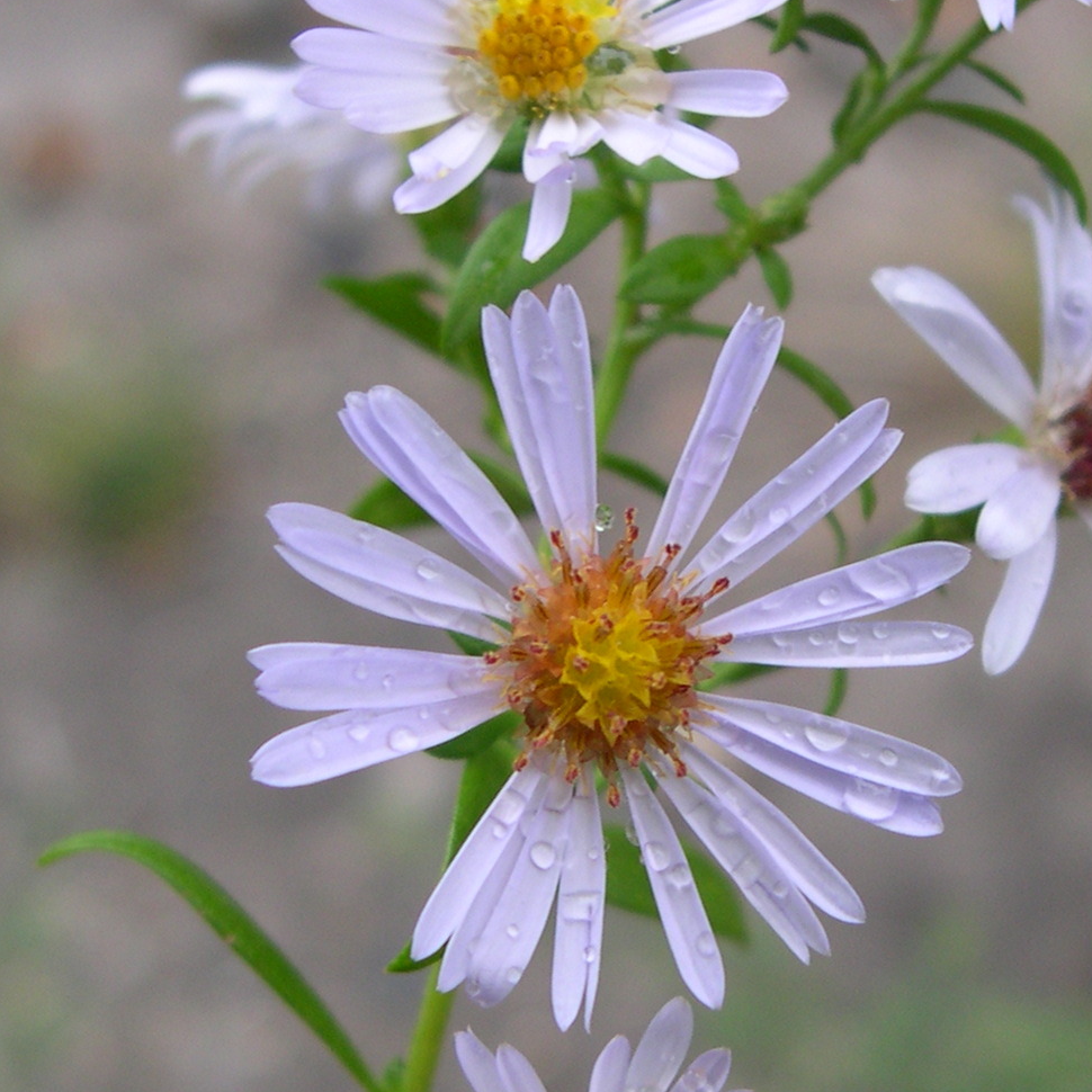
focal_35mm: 45
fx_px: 1606
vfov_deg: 37.4
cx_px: 548
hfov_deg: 37.6
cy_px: 420
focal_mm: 8
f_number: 2.8
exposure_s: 1/85
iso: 100
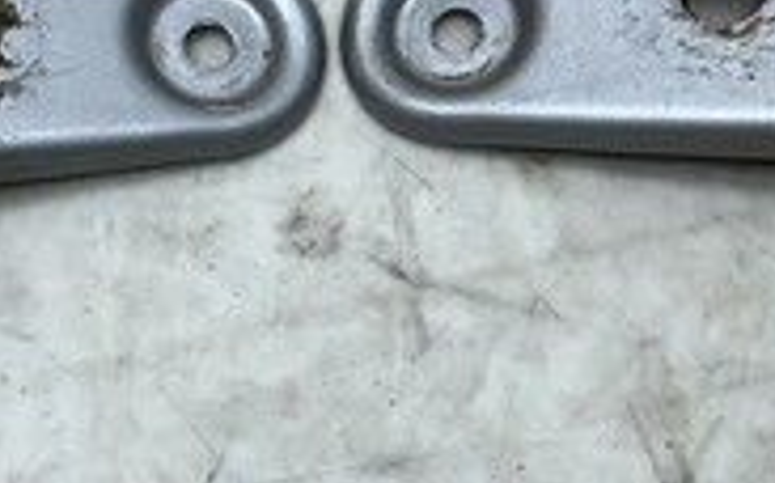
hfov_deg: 19.3
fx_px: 2279
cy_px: 356
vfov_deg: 12.1
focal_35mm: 108
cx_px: 305
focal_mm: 3.3
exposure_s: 1/120
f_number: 2.4
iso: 50
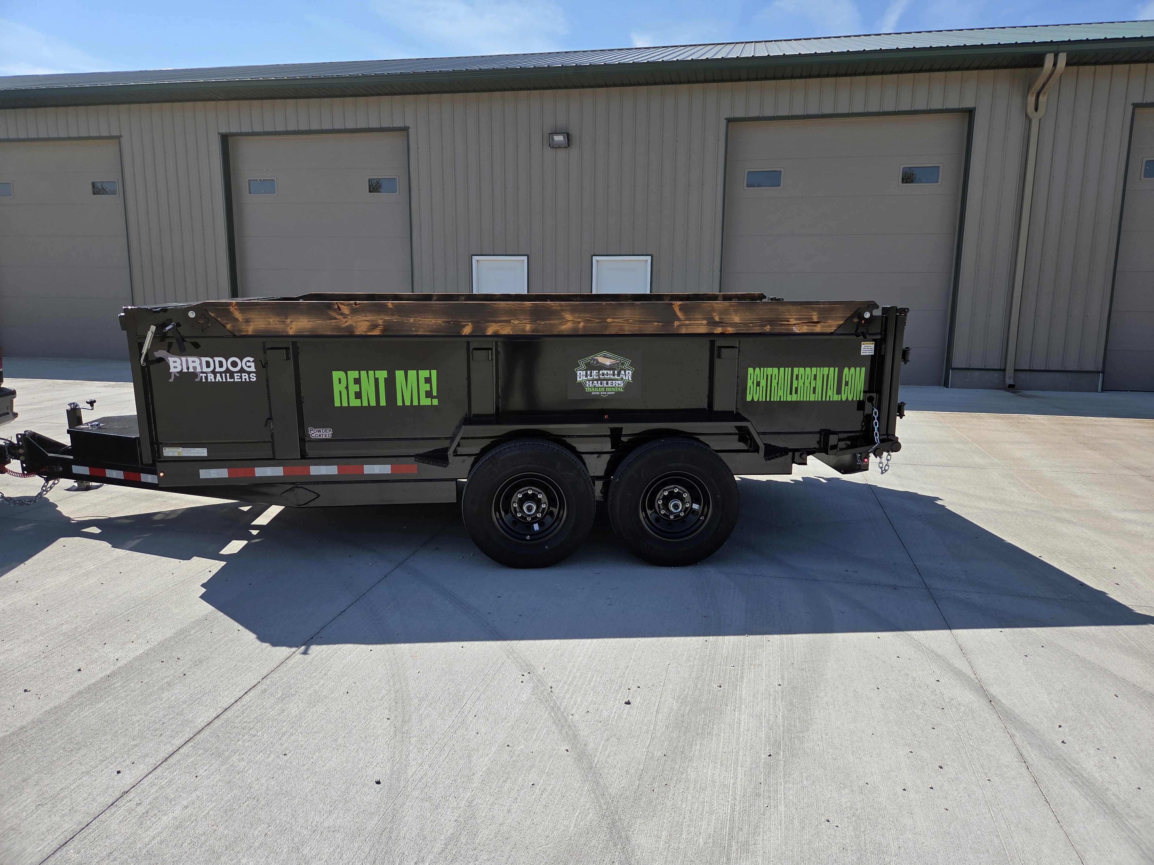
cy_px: 432
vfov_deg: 58.9
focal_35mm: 23
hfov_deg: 73.9
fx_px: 767
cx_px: 577
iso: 80
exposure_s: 1/4885
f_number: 1.8
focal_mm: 5.4
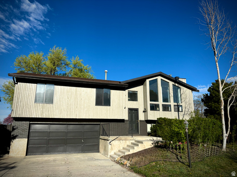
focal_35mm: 26
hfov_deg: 67.3
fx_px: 178
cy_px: 88
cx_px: 118
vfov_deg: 53.1
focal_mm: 5.96
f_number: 1.6
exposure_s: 1/3937
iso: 50
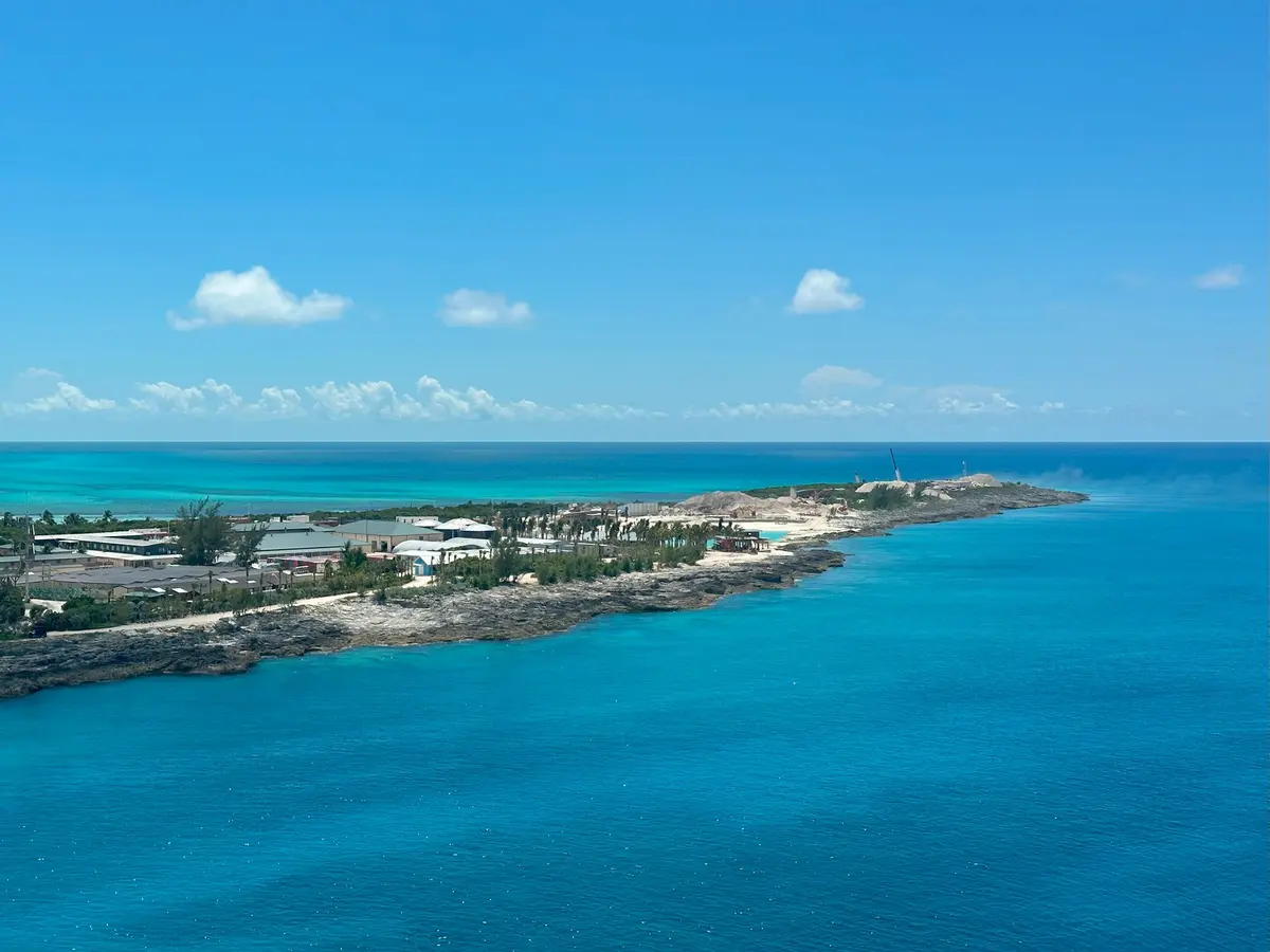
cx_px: 635
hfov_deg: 39.7
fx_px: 1761
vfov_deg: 30.3
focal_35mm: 48
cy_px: 476
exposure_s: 1/9709
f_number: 1.78
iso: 64
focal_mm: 6.86
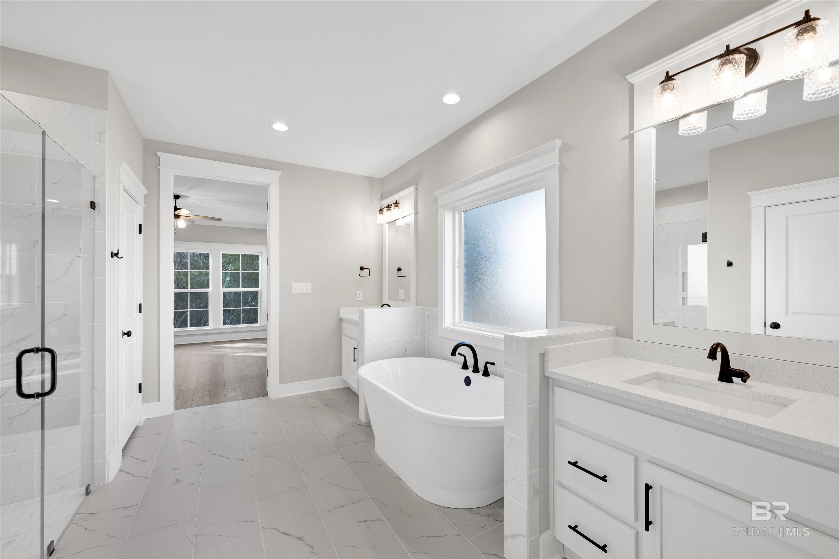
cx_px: 420
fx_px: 326
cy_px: 280
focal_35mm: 14
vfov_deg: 81.2
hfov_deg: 104.3
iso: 400
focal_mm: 14
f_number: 11
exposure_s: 1/8
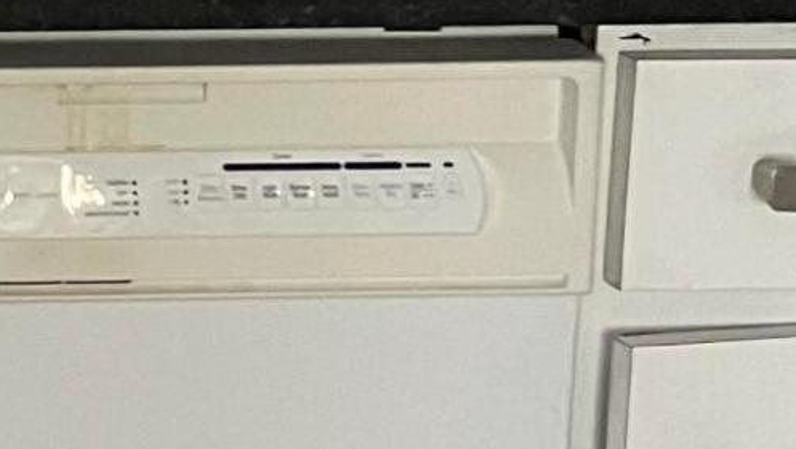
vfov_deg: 7.2
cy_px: -386
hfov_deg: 11.1
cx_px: -1105
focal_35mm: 164
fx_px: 3463
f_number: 1.6
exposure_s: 1/60
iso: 320
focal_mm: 5.1
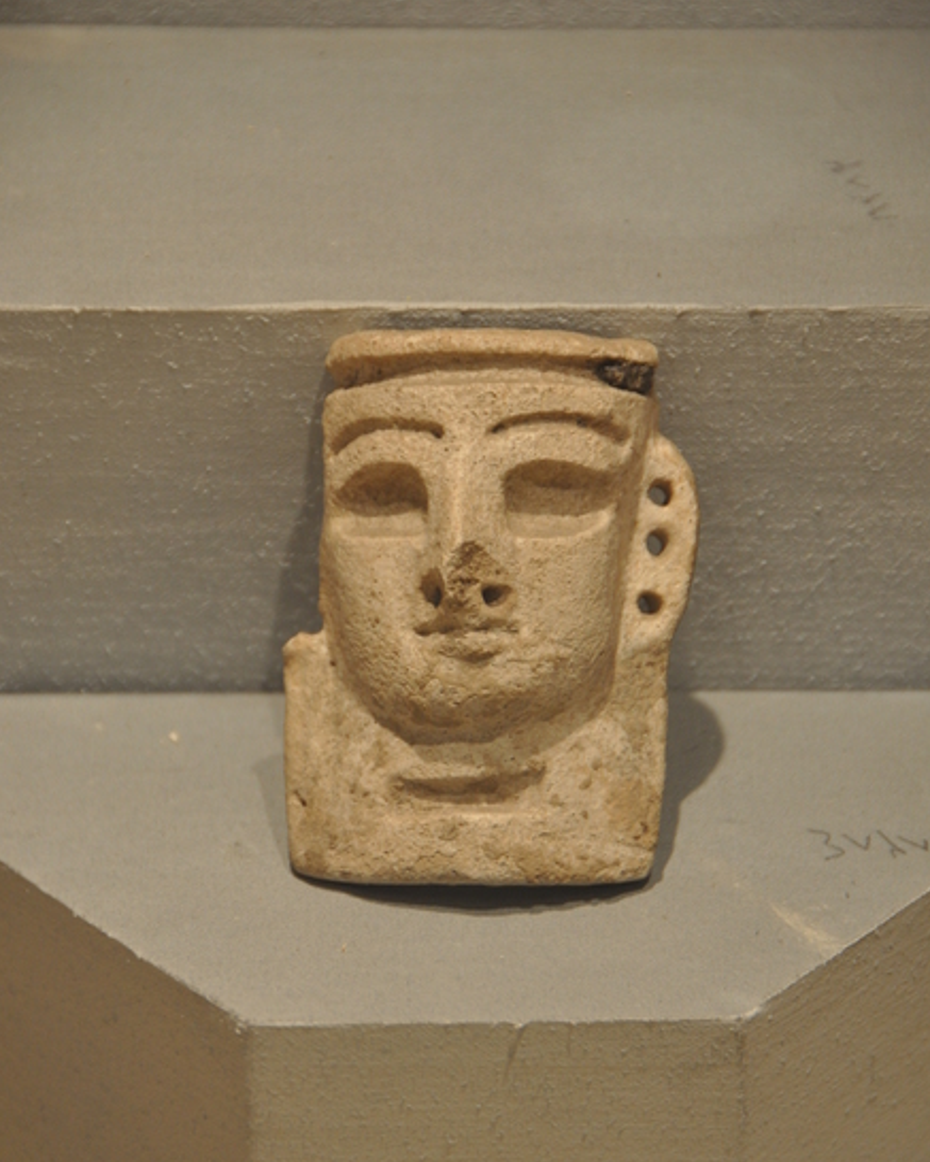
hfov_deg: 4.5
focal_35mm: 341
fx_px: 11729
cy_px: 647
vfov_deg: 5.7
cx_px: 465
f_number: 5.6
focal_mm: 200
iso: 500
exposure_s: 1/40
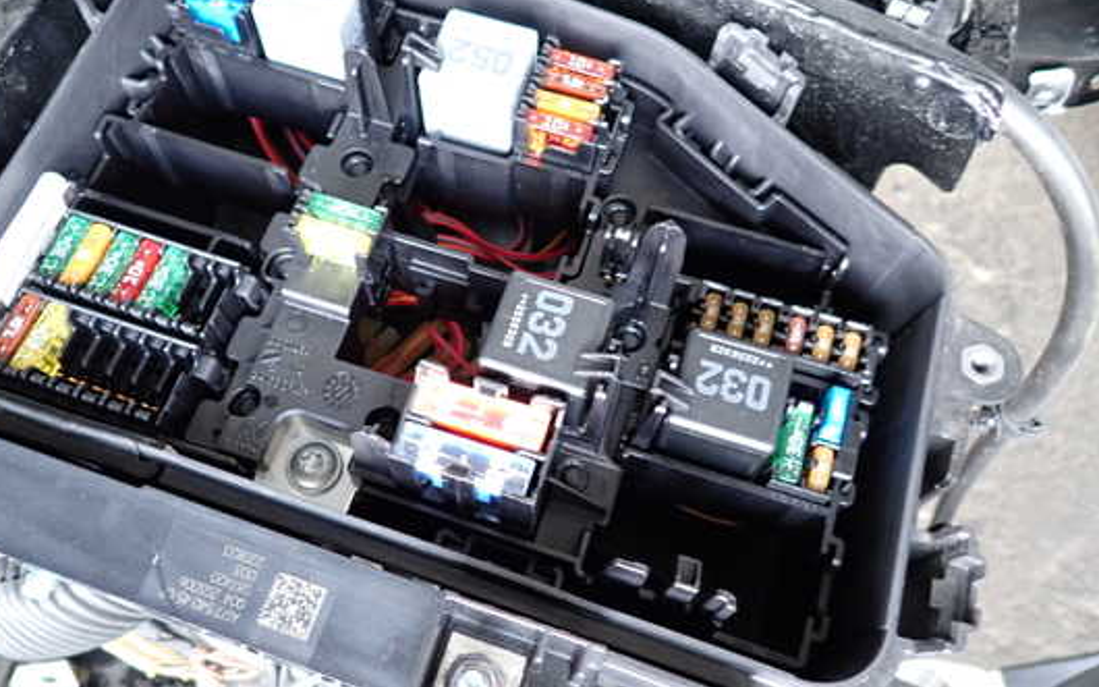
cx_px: 496
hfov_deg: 62.8
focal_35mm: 30
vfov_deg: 41.8
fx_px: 898
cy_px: 357
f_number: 2
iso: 250
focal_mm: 4.5
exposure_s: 1/30
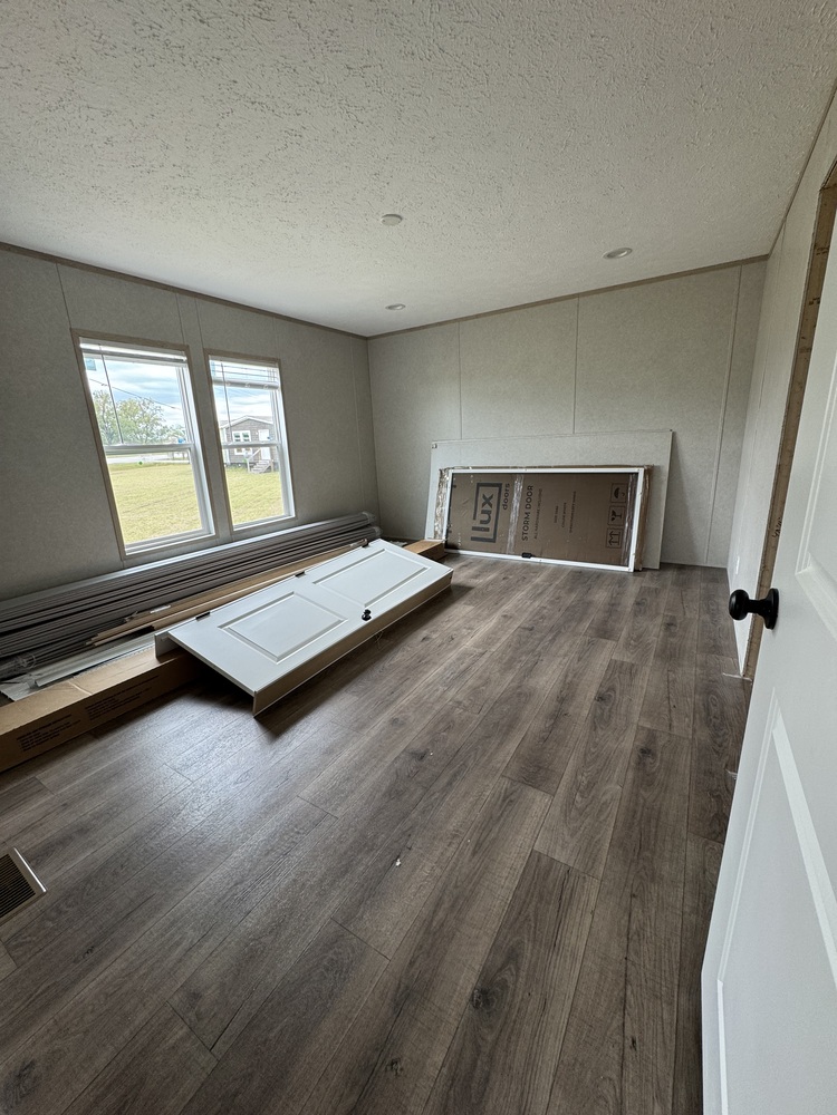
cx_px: 418
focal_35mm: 14
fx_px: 451
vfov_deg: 102.1
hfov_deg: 85.7
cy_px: 558
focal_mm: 2.22
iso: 100
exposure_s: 1/99
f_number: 2.2
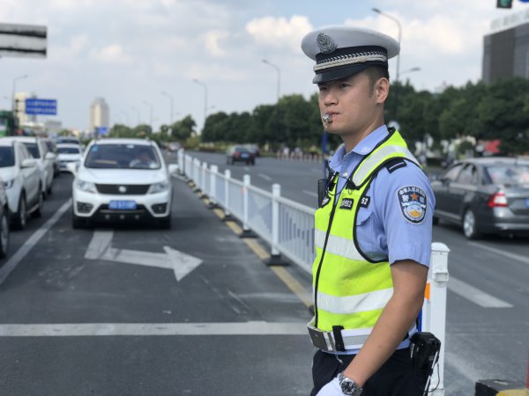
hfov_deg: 36.8
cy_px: 198
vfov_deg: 28.0
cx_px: 264
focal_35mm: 52
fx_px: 795
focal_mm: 6
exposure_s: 1/716
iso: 16
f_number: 2.4
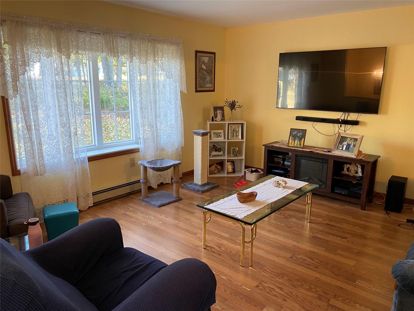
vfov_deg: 53.1
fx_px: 311
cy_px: 156
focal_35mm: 26
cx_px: 207
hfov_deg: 67.3
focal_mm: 4.25
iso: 160
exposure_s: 1/60
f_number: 1.8
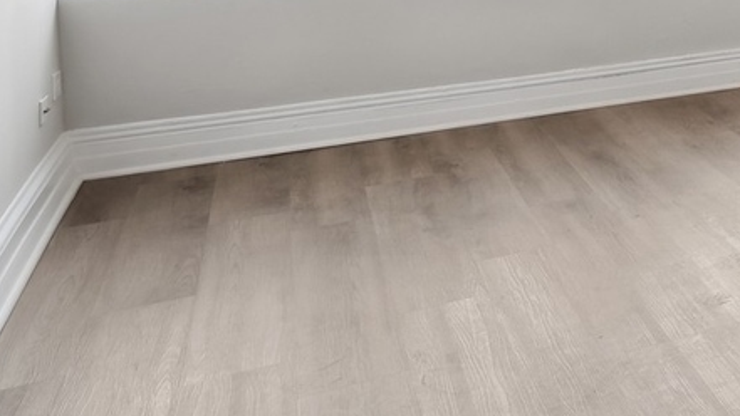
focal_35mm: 54
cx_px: 1215
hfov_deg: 24.8
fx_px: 1060
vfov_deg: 18.6
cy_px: -268
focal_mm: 14
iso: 100
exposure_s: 1/15
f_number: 10
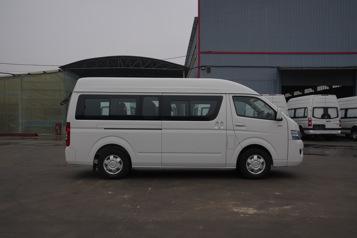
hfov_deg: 55.8
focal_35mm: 34
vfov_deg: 38.9
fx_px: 337
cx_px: 178
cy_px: 119
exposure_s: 1/100
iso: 500
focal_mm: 34
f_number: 16
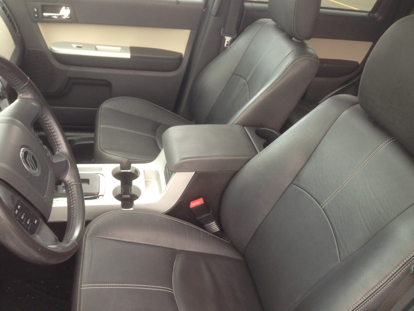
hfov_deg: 55.4
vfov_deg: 42.9
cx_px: 207
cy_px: 156
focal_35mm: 33
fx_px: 395
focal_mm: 4.13
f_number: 2.4
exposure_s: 1/30
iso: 50
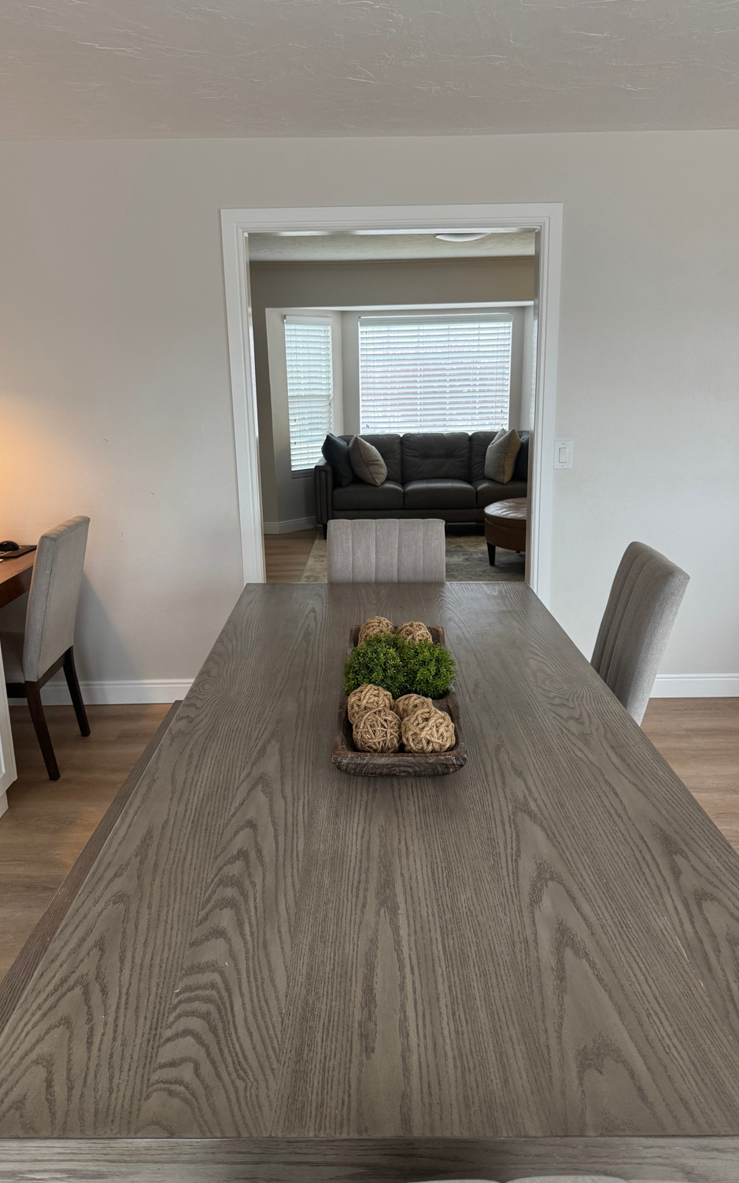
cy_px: 582
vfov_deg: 70.4
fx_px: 838
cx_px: 358
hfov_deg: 47.6
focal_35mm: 26
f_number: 1.78
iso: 200
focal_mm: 6.76
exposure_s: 1/60
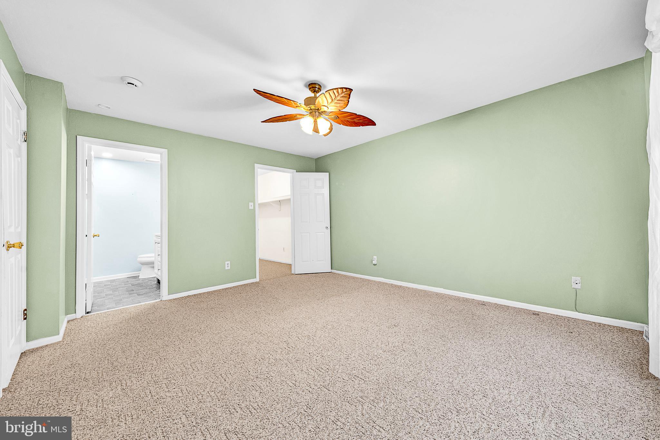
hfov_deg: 112.6
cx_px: 330
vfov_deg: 90.0
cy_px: 220
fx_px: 220
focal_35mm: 12
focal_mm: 12
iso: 200
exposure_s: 1/1.67
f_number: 8
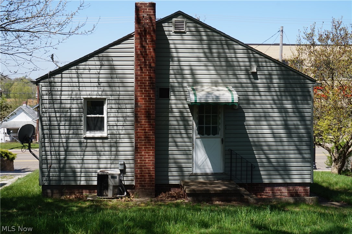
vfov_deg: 24.4
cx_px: 176
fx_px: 542
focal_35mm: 56
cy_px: 117
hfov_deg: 36.0
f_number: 13
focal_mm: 37
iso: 100
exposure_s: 1/80
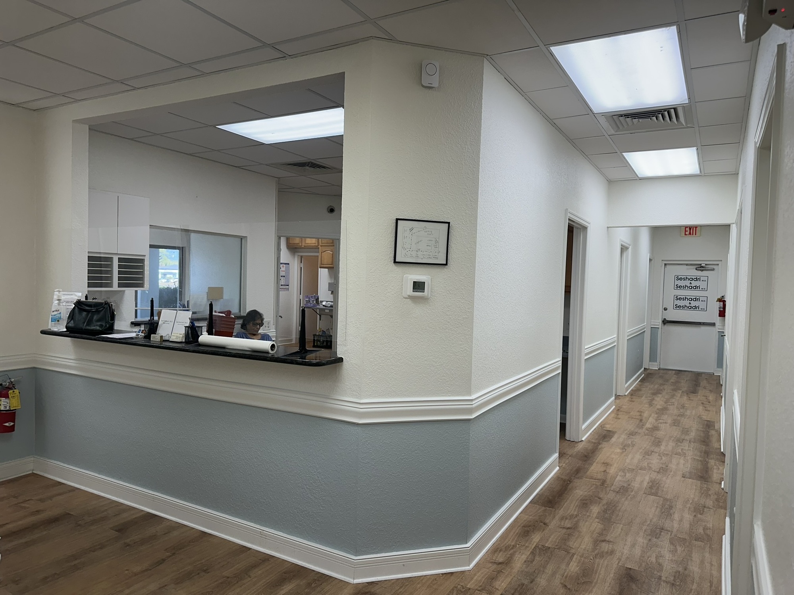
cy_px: 298
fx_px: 550
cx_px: 397
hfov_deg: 71.6
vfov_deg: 56.8
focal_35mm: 24
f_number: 1.78
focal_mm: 6.86
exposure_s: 1/211
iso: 64
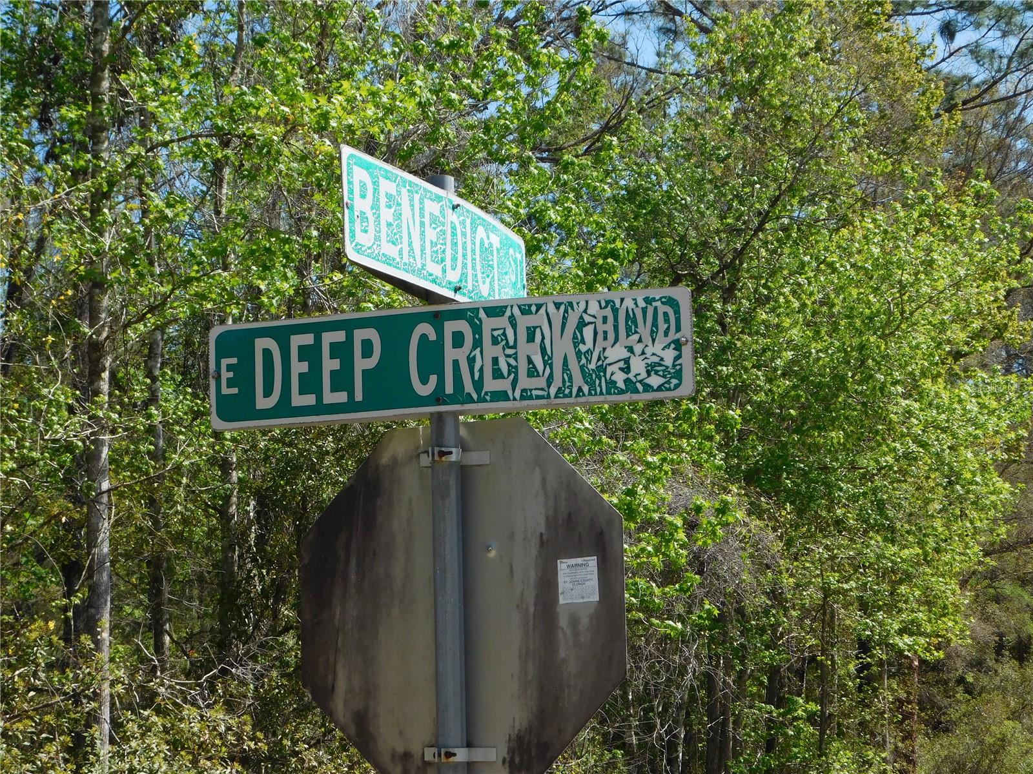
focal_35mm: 71
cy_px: 387
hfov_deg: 27.4
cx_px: 516
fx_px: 2119
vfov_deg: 20.7
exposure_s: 1/640
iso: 125
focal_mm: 12.6
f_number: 4.3
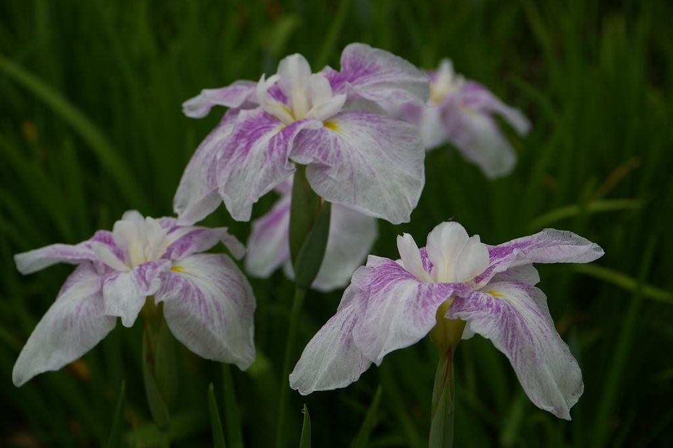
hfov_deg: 19.3
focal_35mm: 106
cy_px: 225
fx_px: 1981
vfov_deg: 12.9
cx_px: 336
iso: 200
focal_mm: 70
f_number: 5.6
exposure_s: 1/180
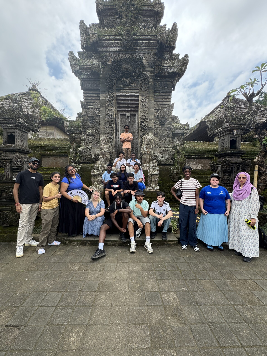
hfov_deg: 85.7
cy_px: 178
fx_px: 144
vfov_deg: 102.1
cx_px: 134
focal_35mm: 14
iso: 40
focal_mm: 2.22
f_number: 2.2
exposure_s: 1/238
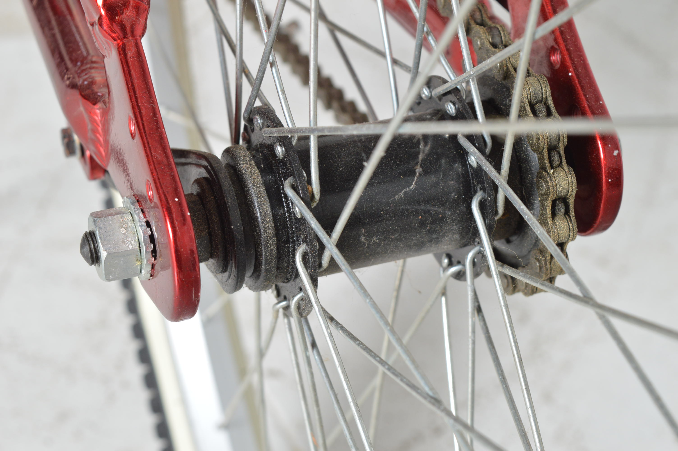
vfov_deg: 16.5
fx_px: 1552
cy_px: 226
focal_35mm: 82
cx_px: 339
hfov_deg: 24.6
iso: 400
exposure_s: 1/80
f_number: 8
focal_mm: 55
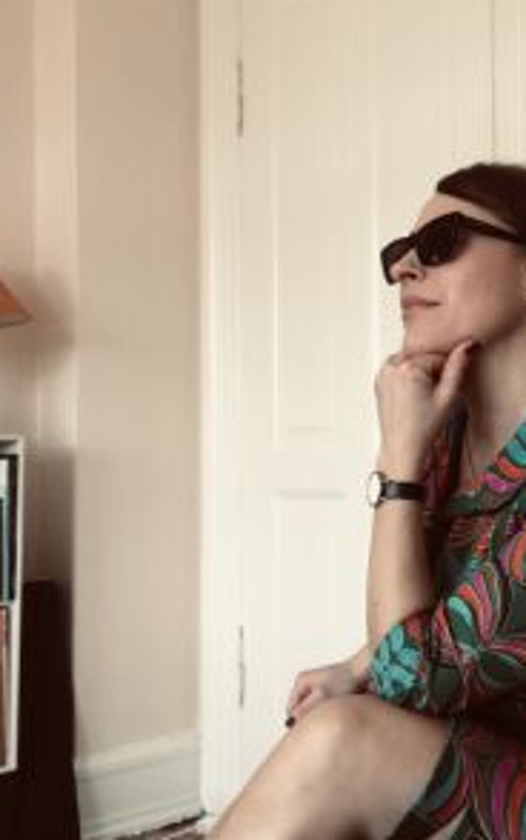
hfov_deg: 24.7
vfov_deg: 38.8
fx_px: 1192
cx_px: 383
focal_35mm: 52
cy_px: 377
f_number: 2.2
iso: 32
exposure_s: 1/50
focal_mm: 2.87
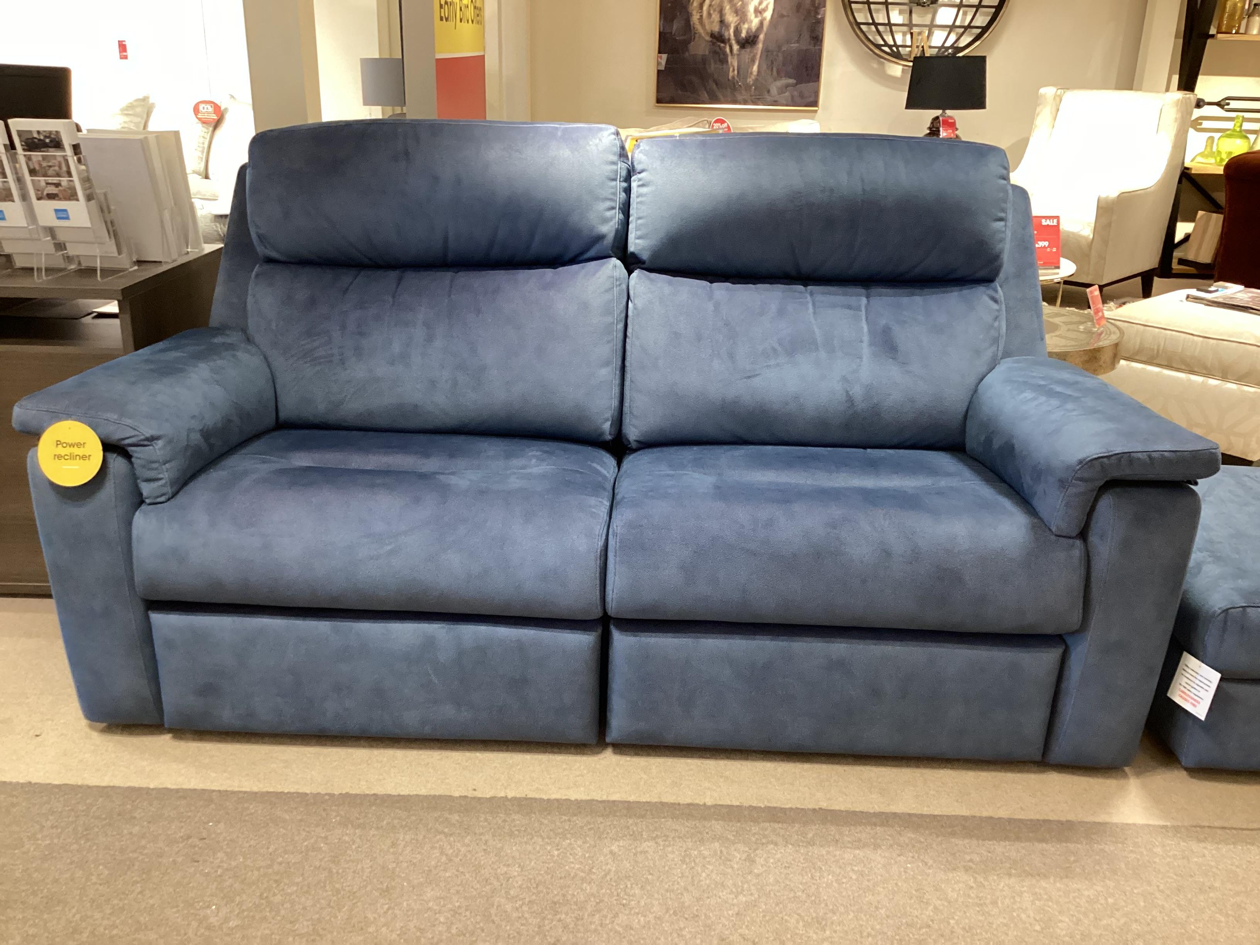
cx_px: 630
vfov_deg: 45.4
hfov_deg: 58.4
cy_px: 472
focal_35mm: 31
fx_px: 1128
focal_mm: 3.3
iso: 320
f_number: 2.4
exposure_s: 1/50
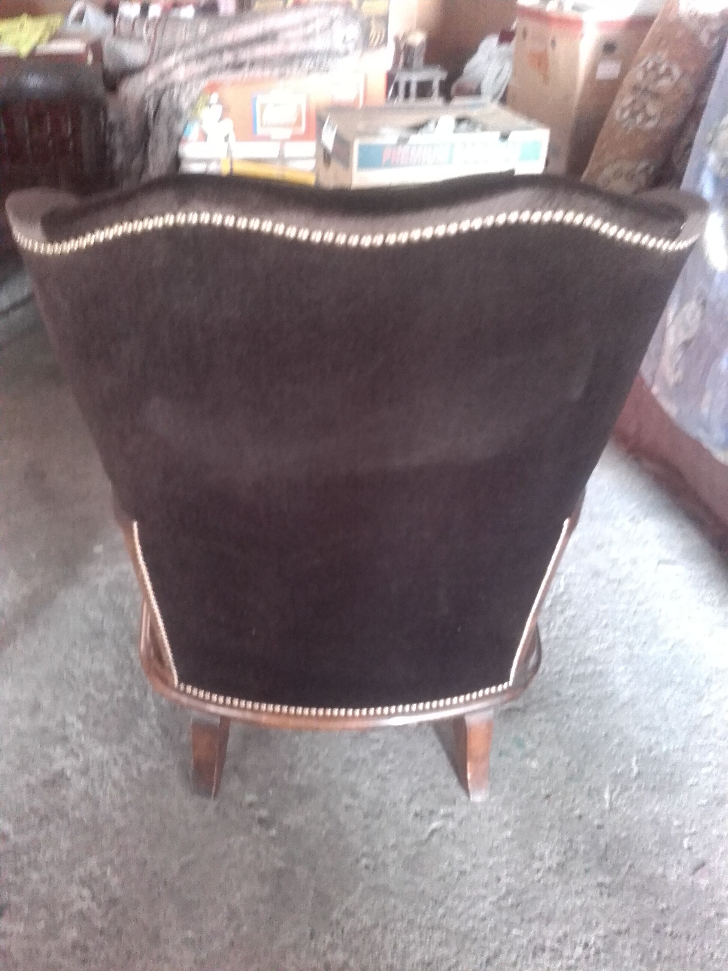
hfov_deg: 45.4
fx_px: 869
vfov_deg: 58.4
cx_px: 364
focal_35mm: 31
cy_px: 486
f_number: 2.2
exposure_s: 1/8
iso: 570
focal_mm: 3.3
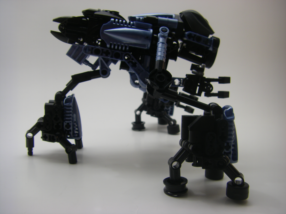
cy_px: 107
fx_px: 314
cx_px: 143
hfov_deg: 49.0
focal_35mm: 38
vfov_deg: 37.7
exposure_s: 1/80
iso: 64
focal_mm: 6.3
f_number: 3.5
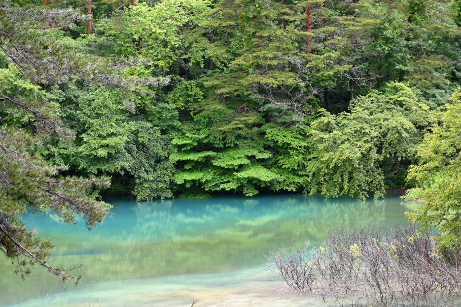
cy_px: 154
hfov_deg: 24.2
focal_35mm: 84
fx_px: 1076
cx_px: 230
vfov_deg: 16.3
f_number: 2.2
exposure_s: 1/500
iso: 320
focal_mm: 56
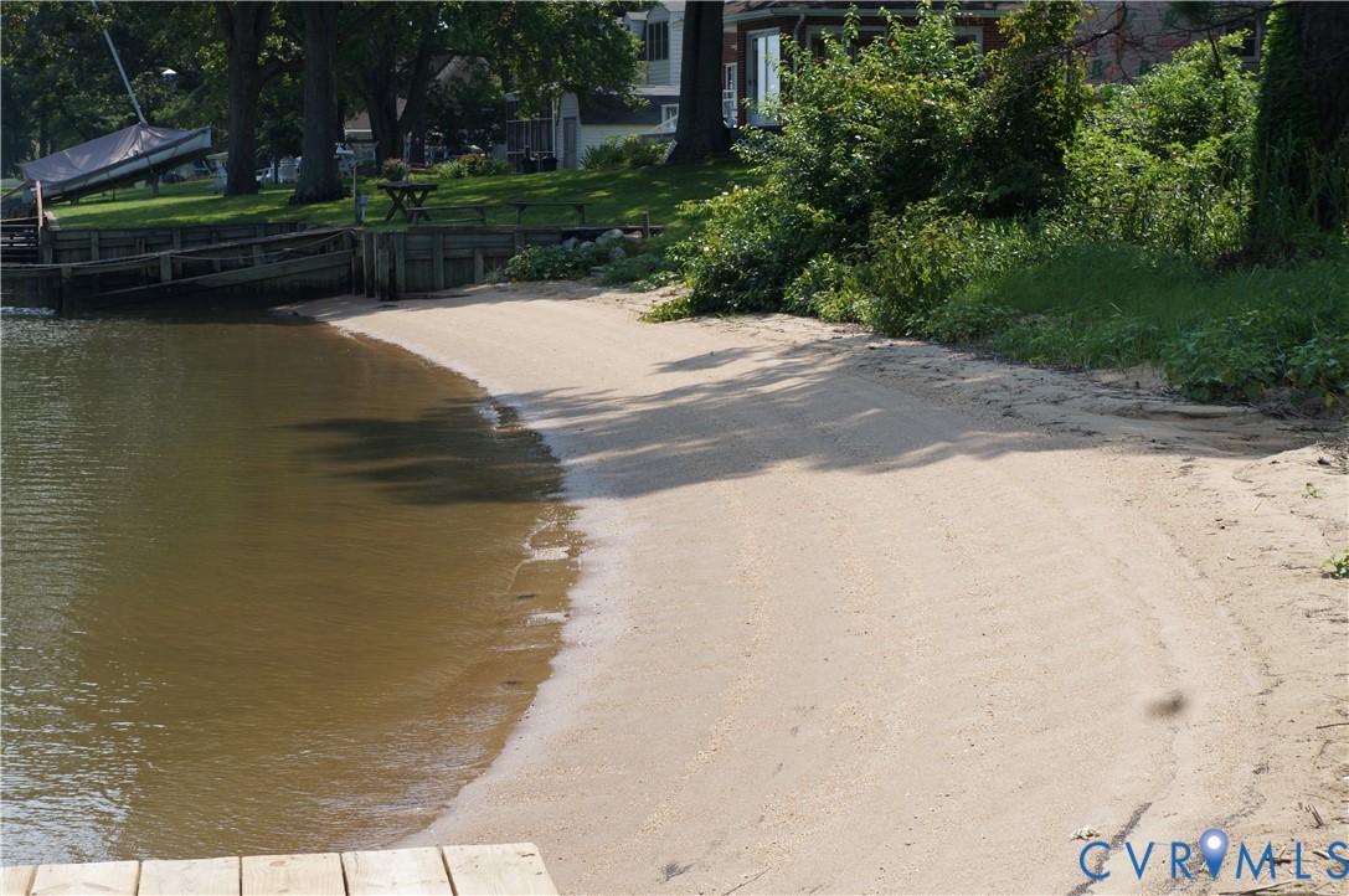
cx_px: 674
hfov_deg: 24.6
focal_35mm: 82
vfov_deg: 16.5
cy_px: 448
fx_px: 3088
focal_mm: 55
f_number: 9
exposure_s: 1/400
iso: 200
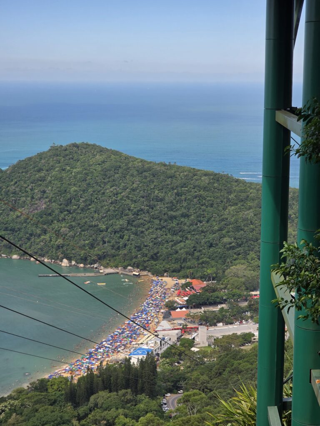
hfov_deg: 21.3
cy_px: 213
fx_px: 850
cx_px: 160
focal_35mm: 69
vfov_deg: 28.2
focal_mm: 7.9
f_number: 2.4
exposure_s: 1/1814
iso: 50
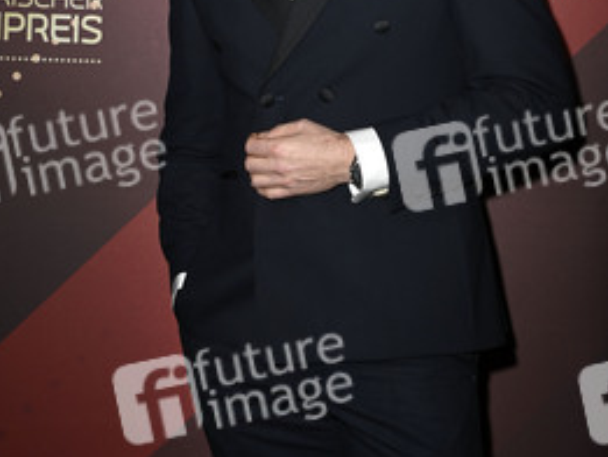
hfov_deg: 20.2
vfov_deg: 15.1
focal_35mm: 97
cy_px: 40
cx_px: 301
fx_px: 1705
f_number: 5.6
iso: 800
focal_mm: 66
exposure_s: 1/160
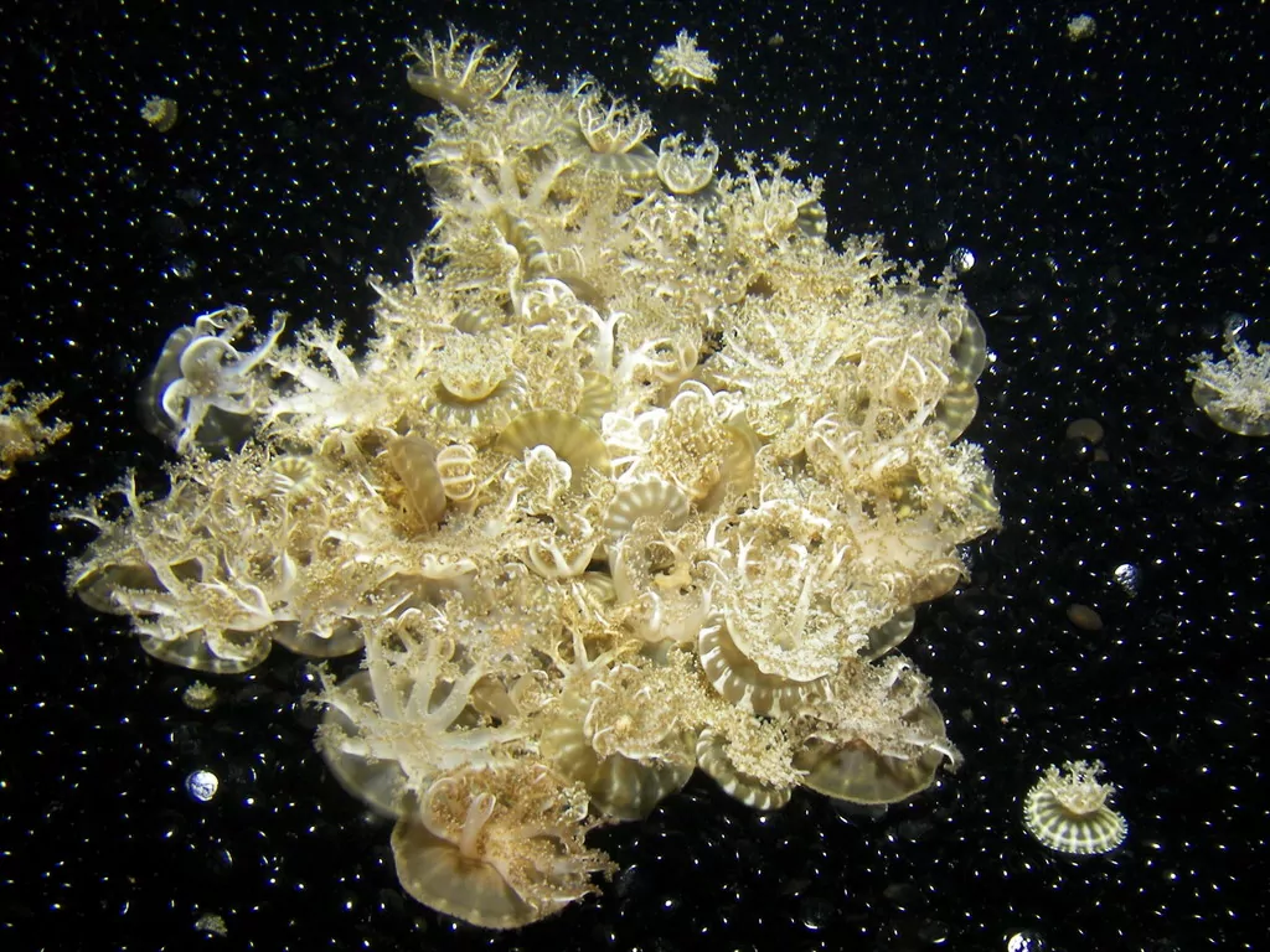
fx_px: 1321
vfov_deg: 39.7
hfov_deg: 51.4
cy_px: 476
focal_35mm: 36
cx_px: 635
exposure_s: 1/10
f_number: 2.8
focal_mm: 6
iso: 100
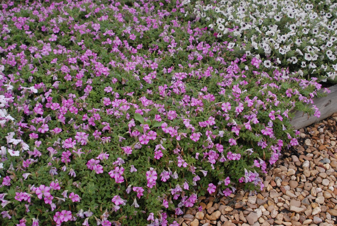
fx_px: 394
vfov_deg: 32.0
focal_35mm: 42
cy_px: 113
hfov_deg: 46.4
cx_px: 168
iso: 400
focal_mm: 28
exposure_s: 1/90
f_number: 5
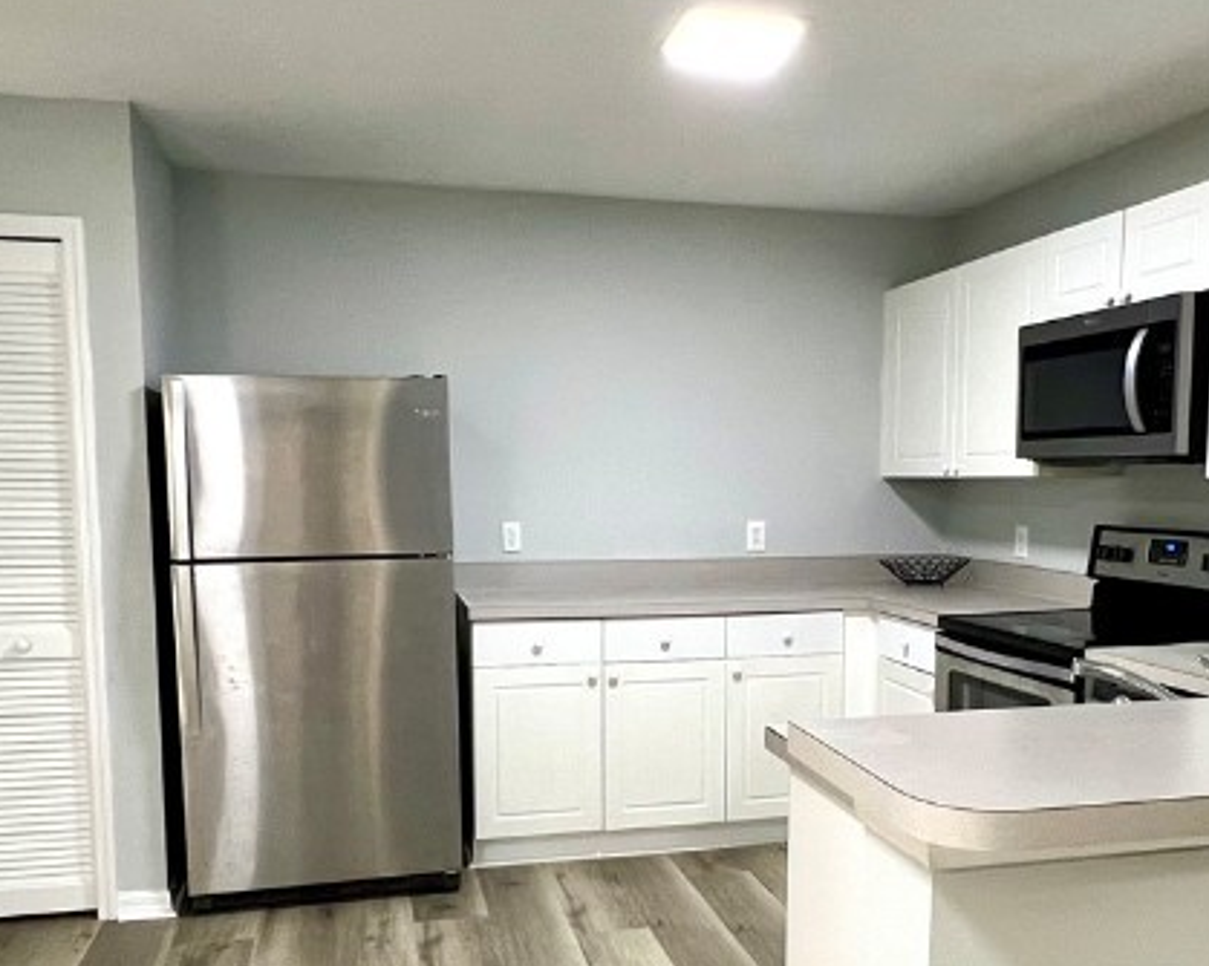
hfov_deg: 57.1
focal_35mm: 31
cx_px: 672
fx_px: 1109
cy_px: 608
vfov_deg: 46.6
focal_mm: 1.57
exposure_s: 1/60
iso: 400
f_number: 1.8
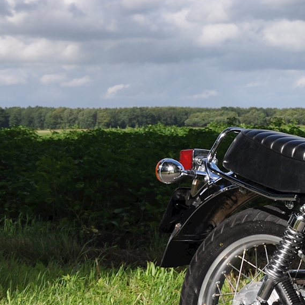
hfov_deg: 14.2
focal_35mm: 112
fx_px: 1116
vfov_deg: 15.6
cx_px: 507
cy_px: 172
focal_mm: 26
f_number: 10
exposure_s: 1/400
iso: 200
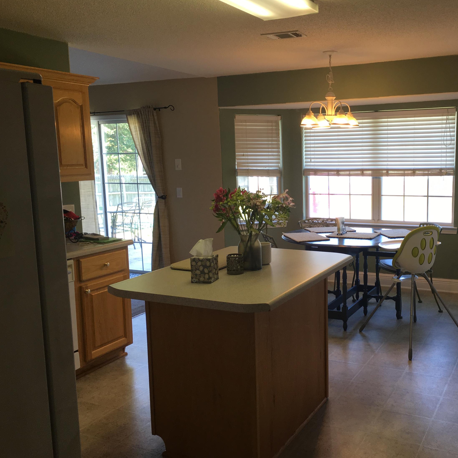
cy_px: 229
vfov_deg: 47.2
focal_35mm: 35
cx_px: 310
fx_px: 524
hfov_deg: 46.4
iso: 32
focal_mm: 4.15
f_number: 2.2
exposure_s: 1/40
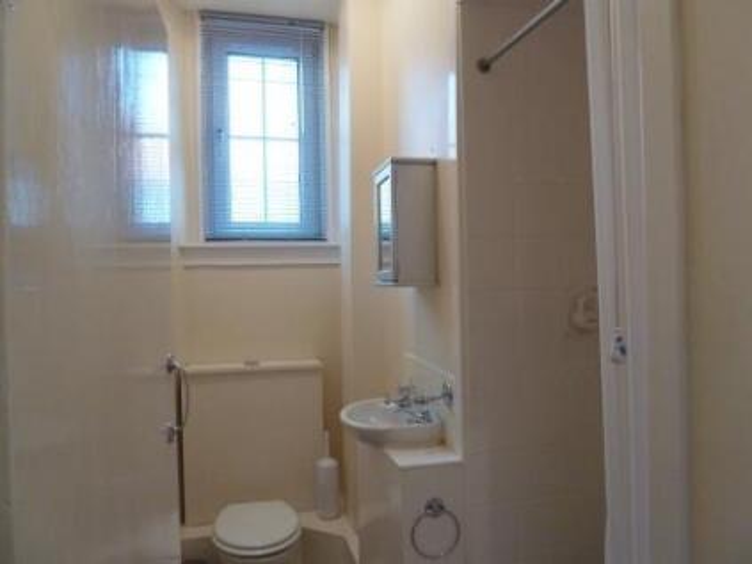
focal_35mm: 25
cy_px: 282
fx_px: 543
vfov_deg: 54.9
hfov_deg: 69.4
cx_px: 376
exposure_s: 1/30
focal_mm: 4.1
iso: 320
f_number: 3.3
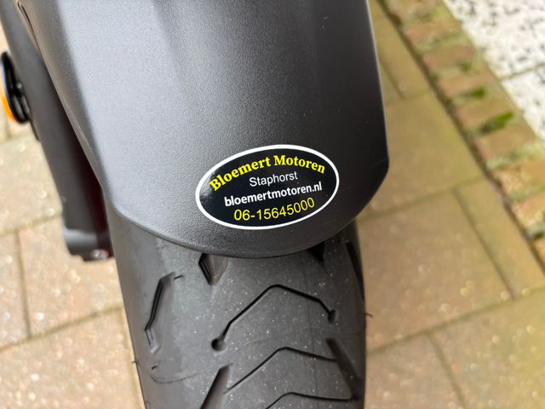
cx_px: 272
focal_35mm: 26
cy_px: 204
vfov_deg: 53.1
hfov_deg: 67.3
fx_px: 409
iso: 50
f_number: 1.6
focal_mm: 5.96
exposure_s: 1/121
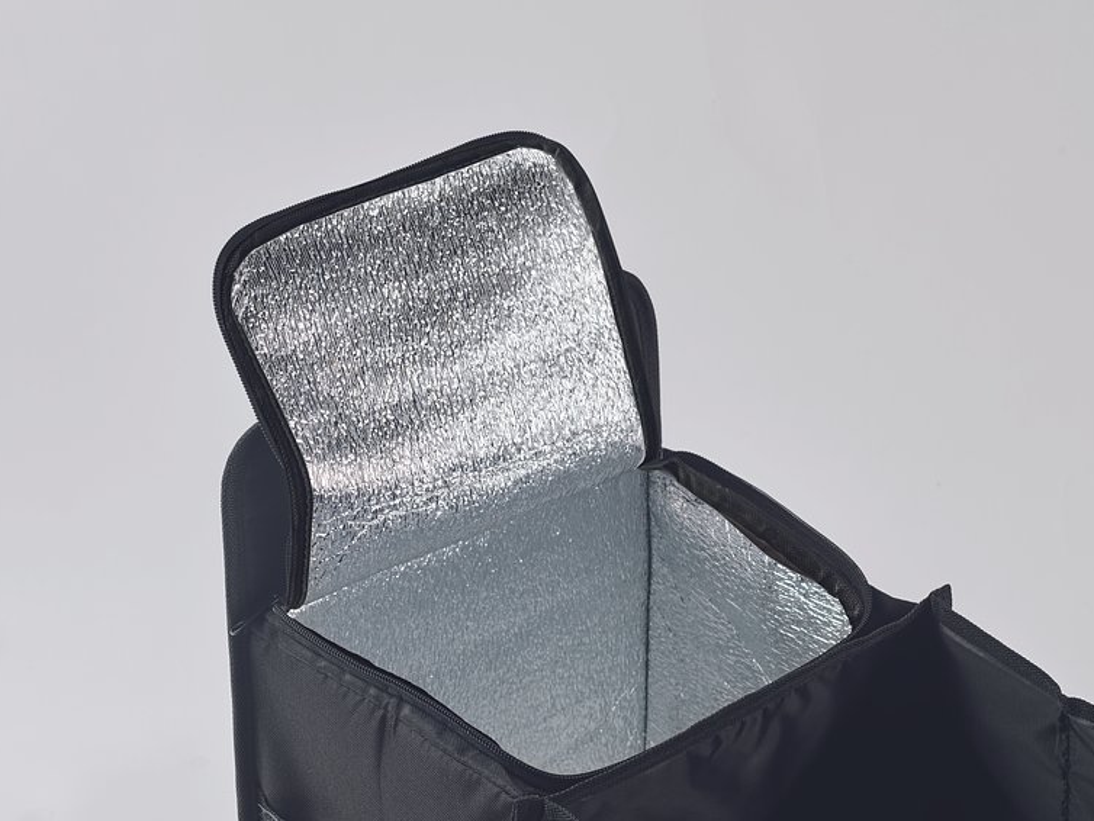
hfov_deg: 16.8
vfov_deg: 12.7
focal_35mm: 117
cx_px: 564
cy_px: 486
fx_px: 3699
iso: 125
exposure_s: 1/125
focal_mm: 85
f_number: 13
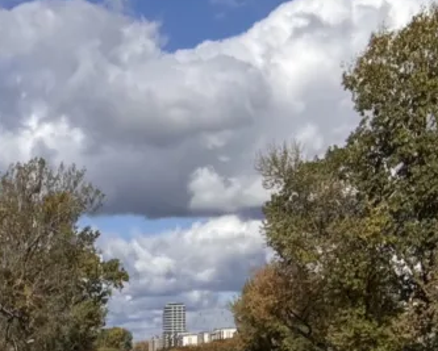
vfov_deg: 16.5
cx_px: -218
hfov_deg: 18.7
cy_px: 411
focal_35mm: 90
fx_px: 1168
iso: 25
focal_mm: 2.69
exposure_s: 1/1795
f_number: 1.9
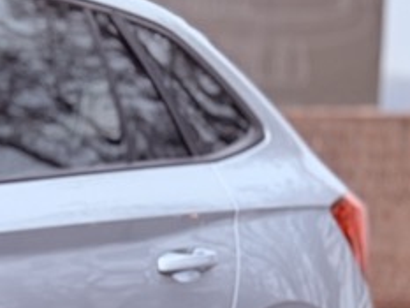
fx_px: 3128
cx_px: -619
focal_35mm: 264
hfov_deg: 7.0
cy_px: 243
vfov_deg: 5.6
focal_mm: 6.76
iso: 100
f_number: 1.78
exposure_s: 1/120
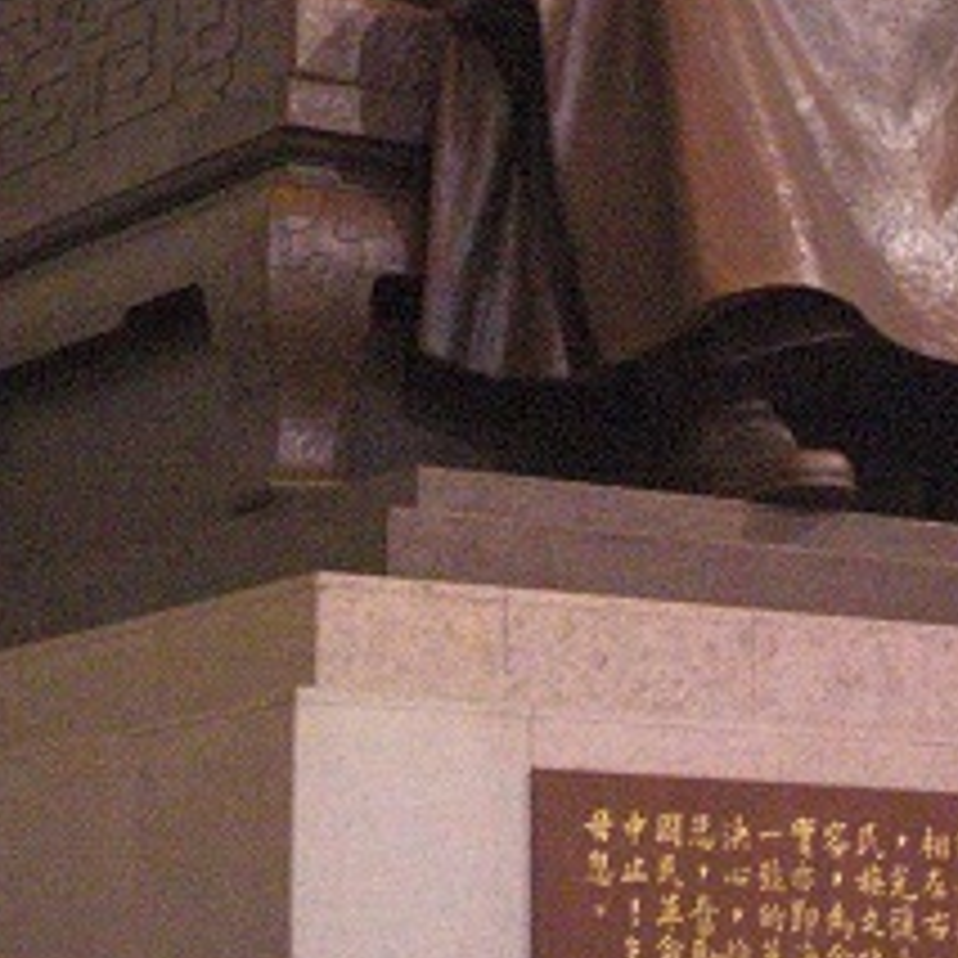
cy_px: 153
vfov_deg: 12.1
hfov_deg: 12.1
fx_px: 4509
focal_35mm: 144
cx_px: 492
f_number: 4.6
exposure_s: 1/15
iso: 1600
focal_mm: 13.9
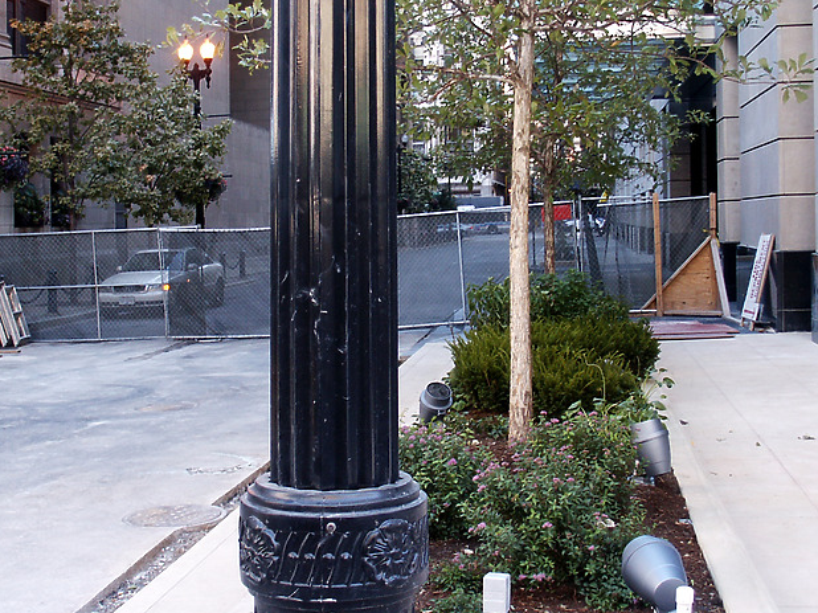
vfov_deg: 28.5
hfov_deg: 37.5
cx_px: 368
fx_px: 1205
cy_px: 285
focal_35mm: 51
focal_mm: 7.18
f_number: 3
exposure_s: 1/45
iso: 80
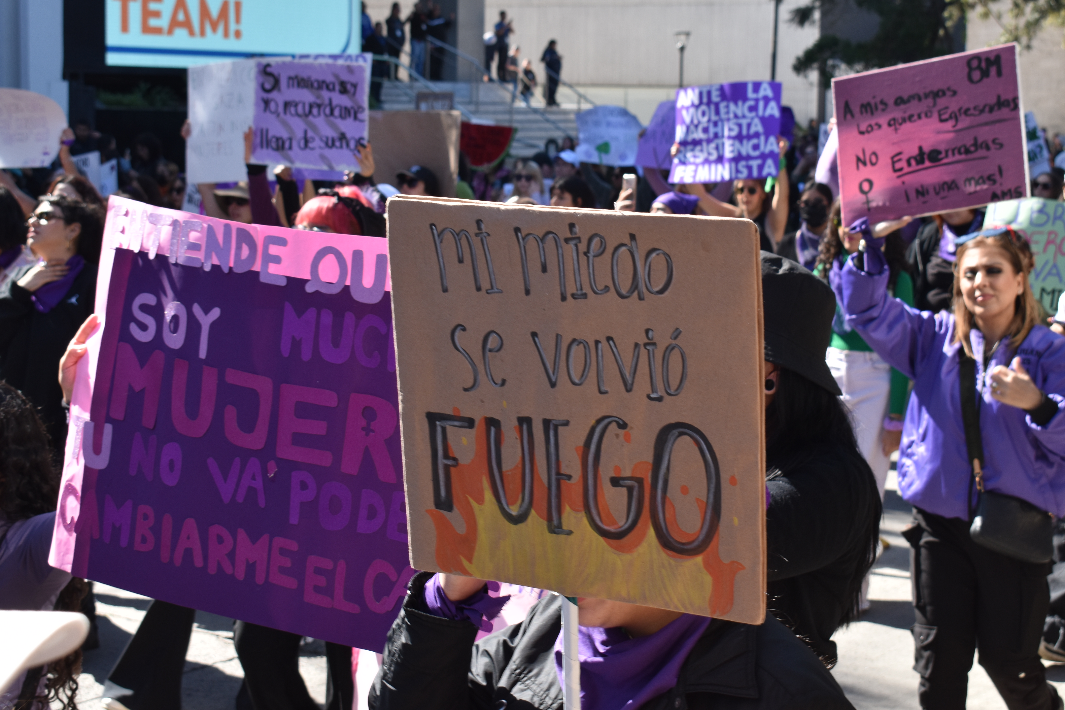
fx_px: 2011
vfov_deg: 20.0
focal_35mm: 68
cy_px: 314
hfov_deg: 29.6
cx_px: 585
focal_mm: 40
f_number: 8
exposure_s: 1/250
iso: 200
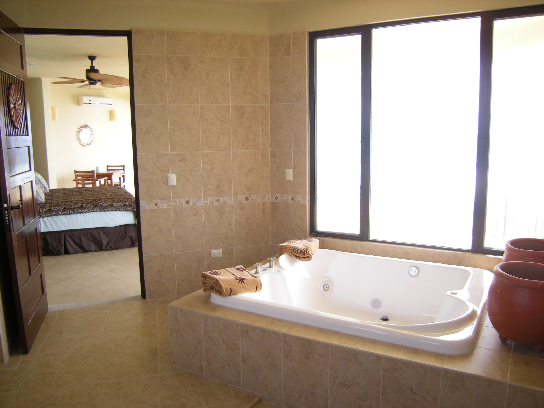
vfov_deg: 49.7
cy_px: 204
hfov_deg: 63.4
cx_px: 272
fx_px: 440
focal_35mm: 28
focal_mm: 4.7
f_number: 2.8
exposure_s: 1/69.2
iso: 160
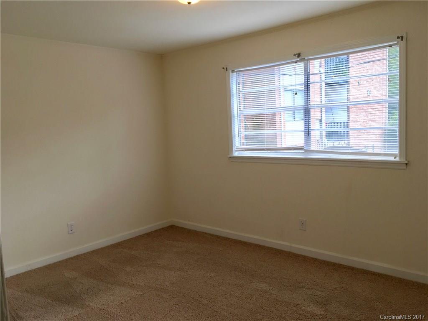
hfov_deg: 61.7
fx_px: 359
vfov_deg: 48.2
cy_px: 160
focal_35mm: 29
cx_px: 214
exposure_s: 1/60
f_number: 2.2
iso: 25
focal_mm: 4.15
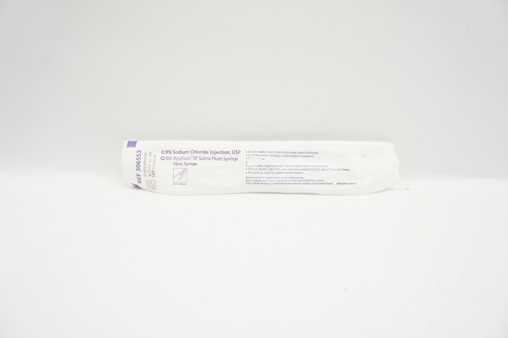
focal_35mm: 27
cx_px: 254
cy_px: 169
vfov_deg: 47.8
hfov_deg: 67.4
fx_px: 381
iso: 200
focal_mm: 18
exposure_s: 1/25
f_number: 6.3
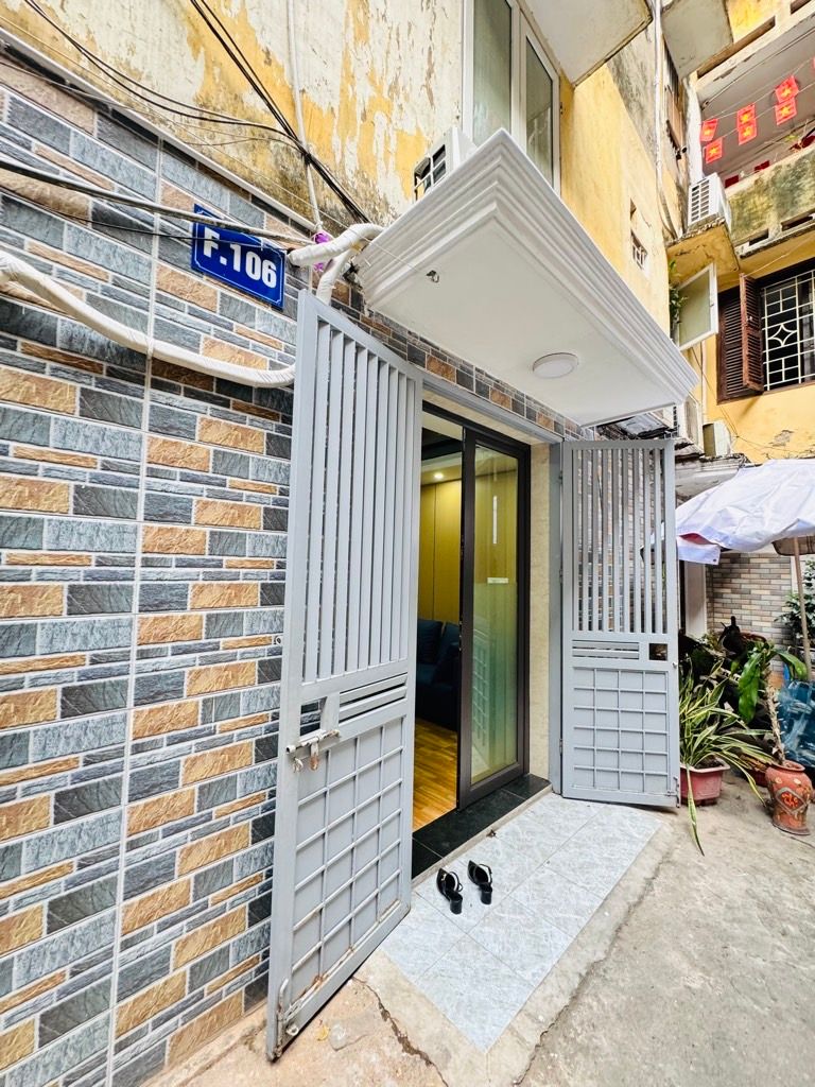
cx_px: 408
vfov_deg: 102.1
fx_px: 439
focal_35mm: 14
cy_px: 544
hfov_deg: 85.7
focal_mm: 2.22
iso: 250
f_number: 2.2
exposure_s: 1/99
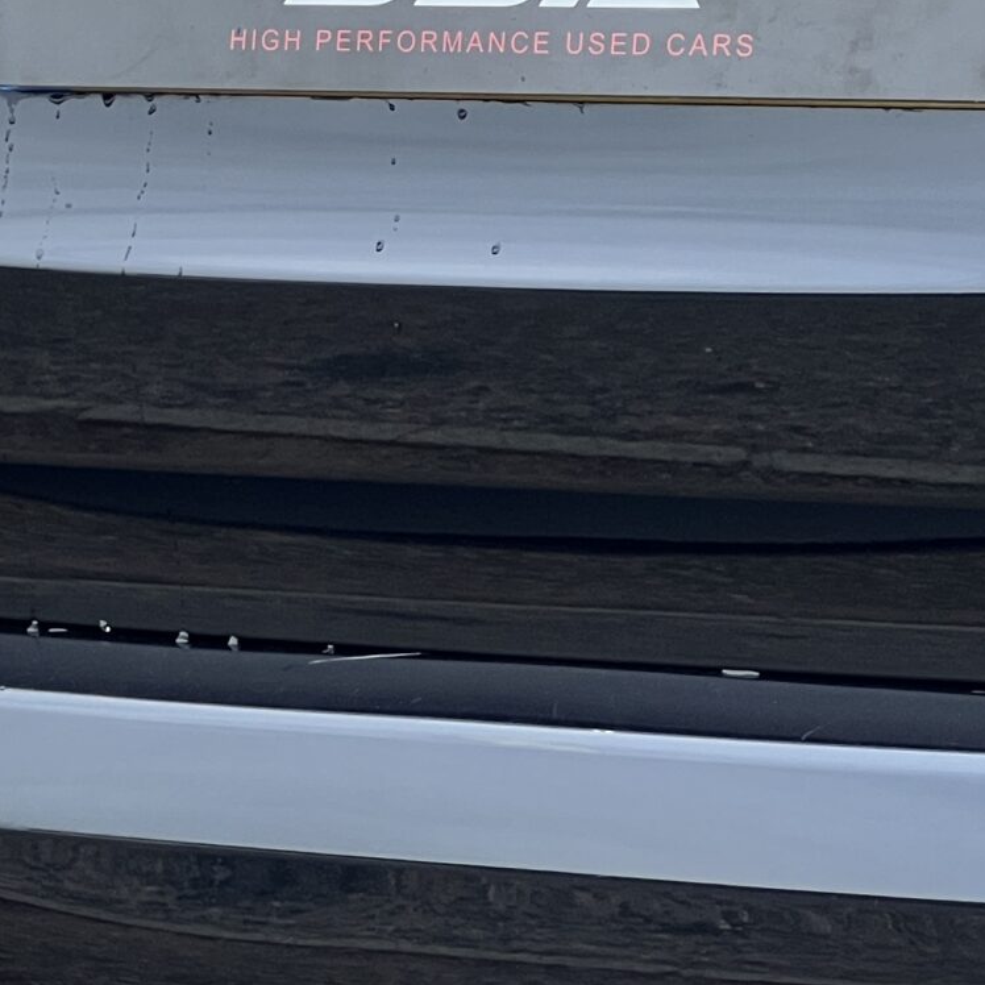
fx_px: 7501
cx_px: -348
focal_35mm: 233
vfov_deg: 7.5
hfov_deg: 7.4
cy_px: 377
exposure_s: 1/99
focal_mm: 9
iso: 64
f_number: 2.8
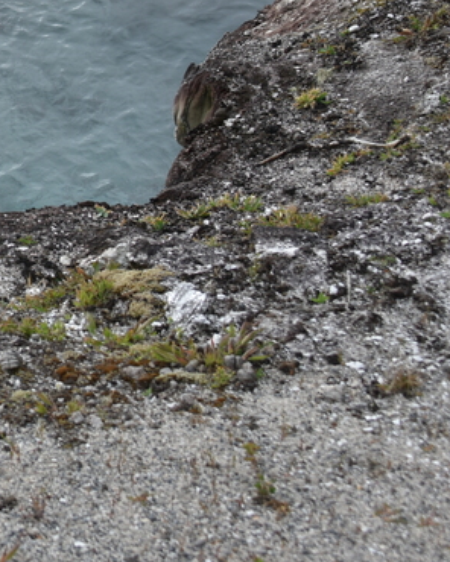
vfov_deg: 14.6
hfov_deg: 11.3
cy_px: 6
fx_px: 2164
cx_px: -260
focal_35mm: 130
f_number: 5
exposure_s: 1/100
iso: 100
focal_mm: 40
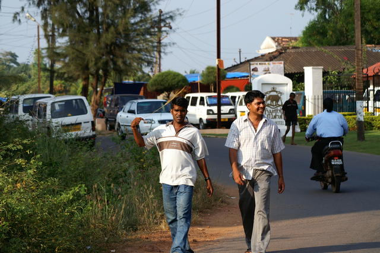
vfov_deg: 9.1
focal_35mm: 150
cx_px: 190
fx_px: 1582
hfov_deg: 13.7
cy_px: 126
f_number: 7.1
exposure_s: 1/500
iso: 200
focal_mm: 100
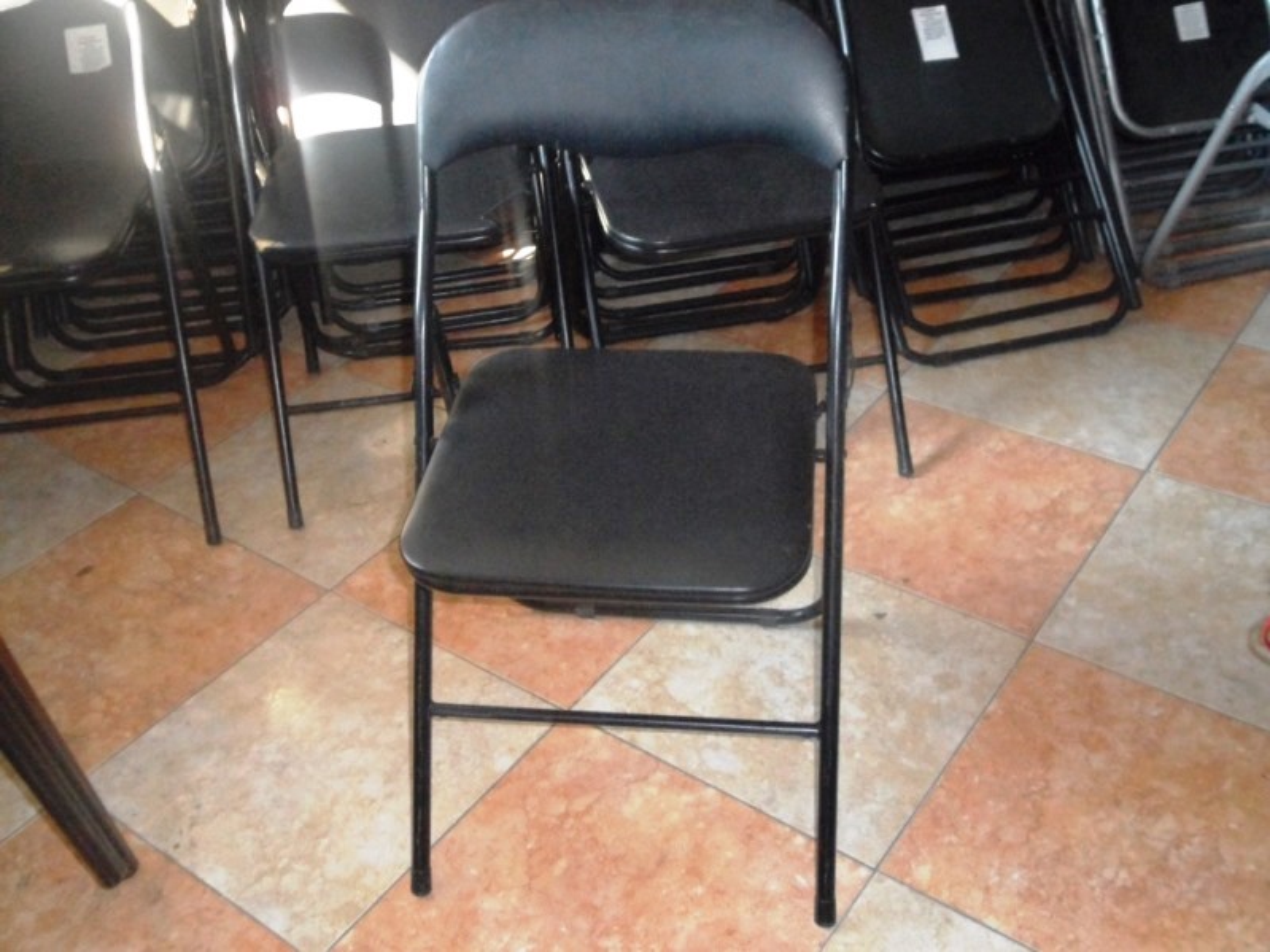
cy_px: 476
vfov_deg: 38.7
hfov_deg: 50.1
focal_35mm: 37
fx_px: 1357
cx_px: 635
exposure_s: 1/15
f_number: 10.1
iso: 640
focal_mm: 6.6
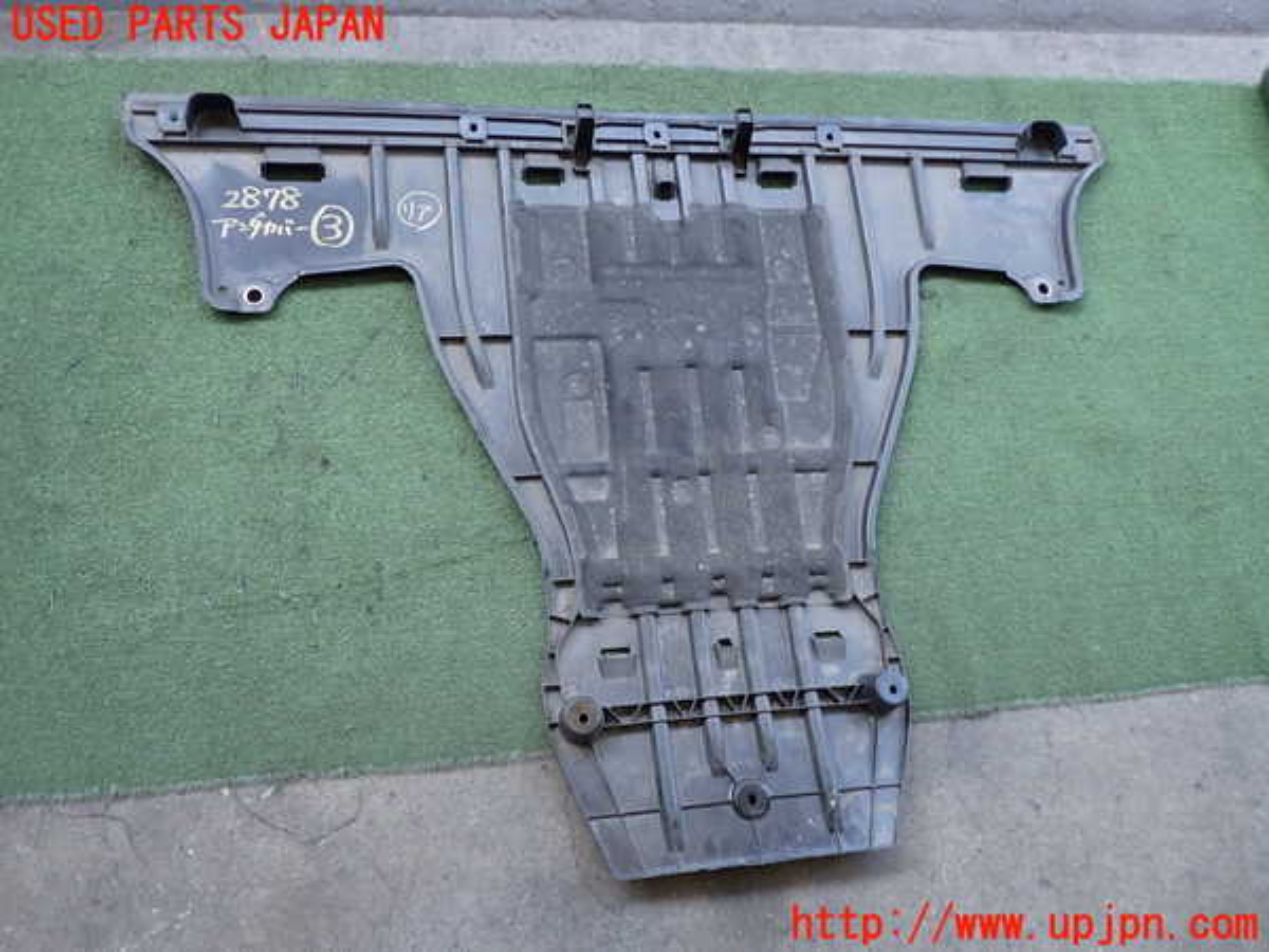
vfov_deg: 46.8
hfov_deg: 60.0
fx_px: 1100
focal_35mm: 30
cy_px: 476
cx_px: 634
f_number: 2.3
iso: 200
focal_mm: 5.4
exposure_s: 1/100
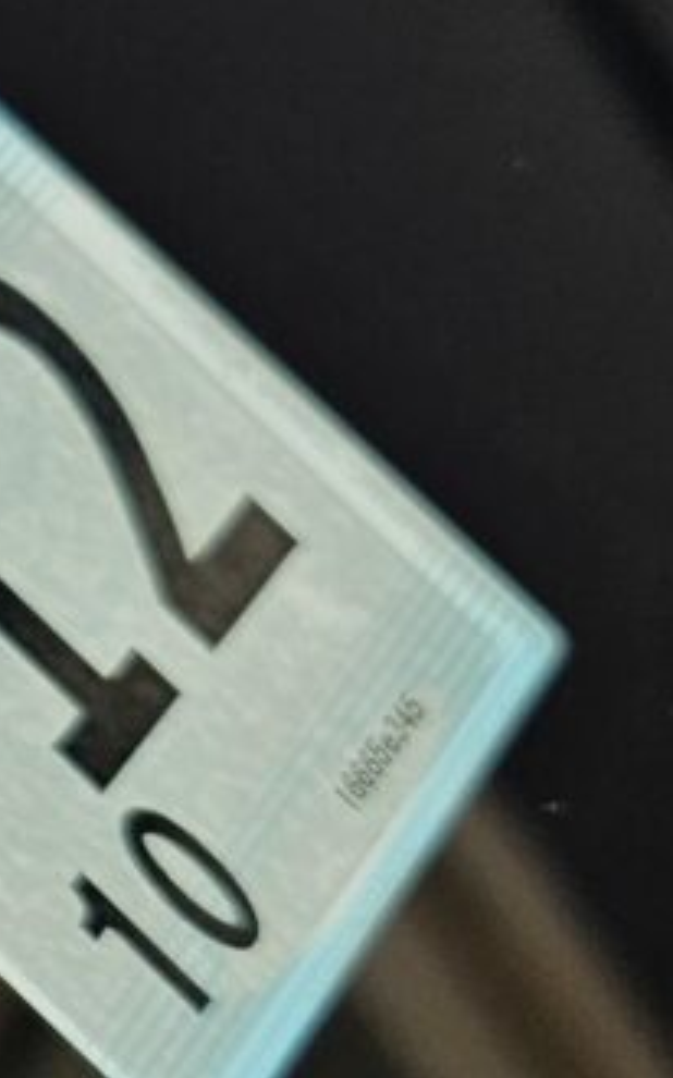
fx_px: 4171
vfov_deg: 14.7
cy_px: 454
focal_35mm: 142
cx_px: -1255
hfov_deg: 8.1
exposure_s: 1/100
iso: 64
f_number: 1.7
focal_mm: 6.3
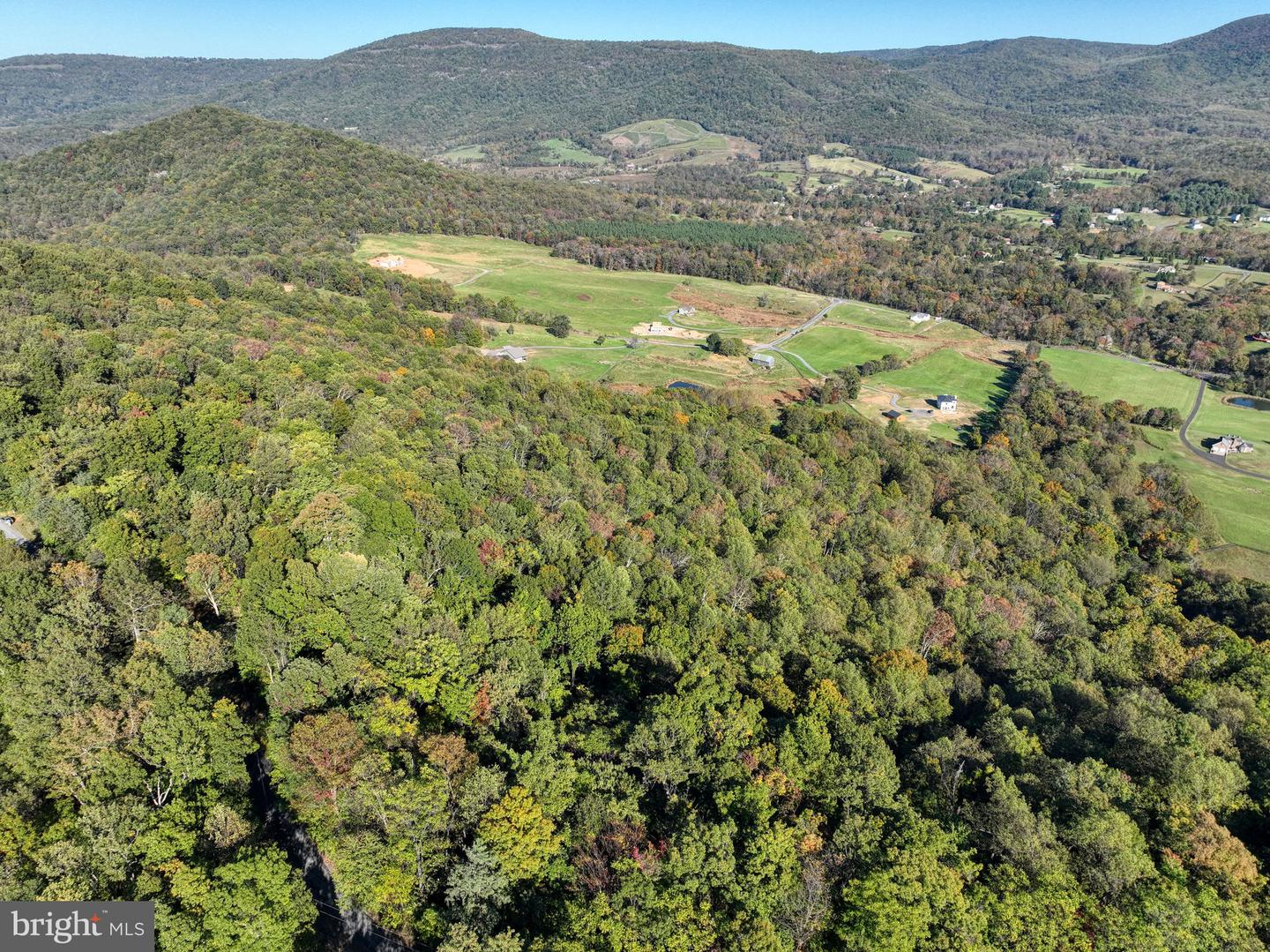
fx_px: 880
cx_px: 635
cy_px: 476
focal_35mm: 24
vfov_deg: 56.8
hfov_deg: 71.6
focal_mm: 12.3
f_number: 2.8
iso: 120
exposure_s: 1/1250
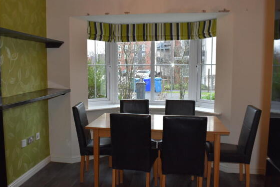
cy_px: 98
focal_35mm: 35
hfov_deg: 54.3
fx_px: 272
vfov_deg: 37.9
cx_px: 124
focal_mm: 20
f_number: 5.6
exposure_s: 1/125
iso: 800
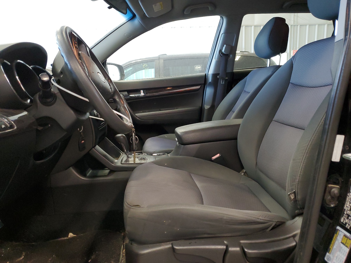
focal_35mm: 26
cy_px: 132
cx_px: 176
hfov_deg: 67.3
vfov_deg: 53.1
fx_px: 264
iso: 203
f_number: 1.5
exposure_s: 1/60.2
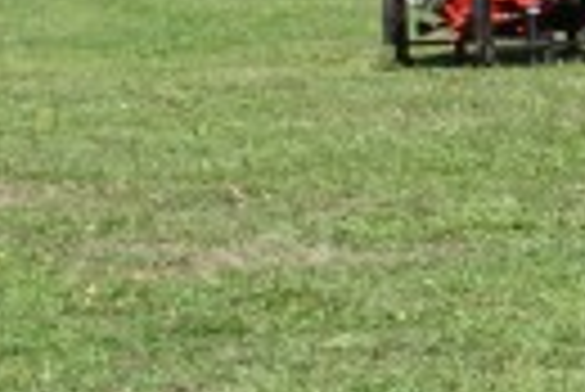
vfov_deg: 3.7
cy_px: 83
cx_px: 1616
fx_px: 6003
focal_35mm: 369
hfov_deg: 5.3
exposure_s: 1/200
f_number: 7.1
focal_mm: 40
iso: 100
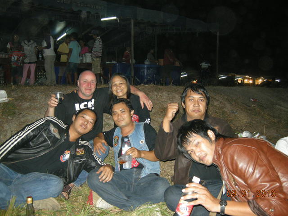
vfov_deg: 40.7
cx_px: 144
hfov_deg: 52.6
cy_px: 108
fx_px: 291
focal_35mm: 35
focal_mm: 7.5
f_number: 2.7
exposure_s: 1/60
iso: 210
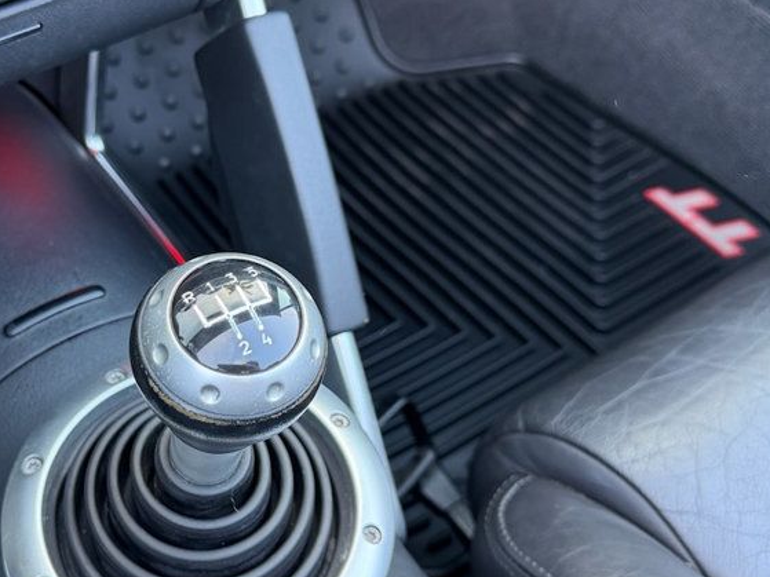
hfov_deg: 42.3
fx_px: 979
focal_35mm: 44
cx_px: 252
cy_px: 347
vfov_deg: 32.8
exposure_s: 1/69
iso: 200
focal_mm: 6.76
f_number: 1.78
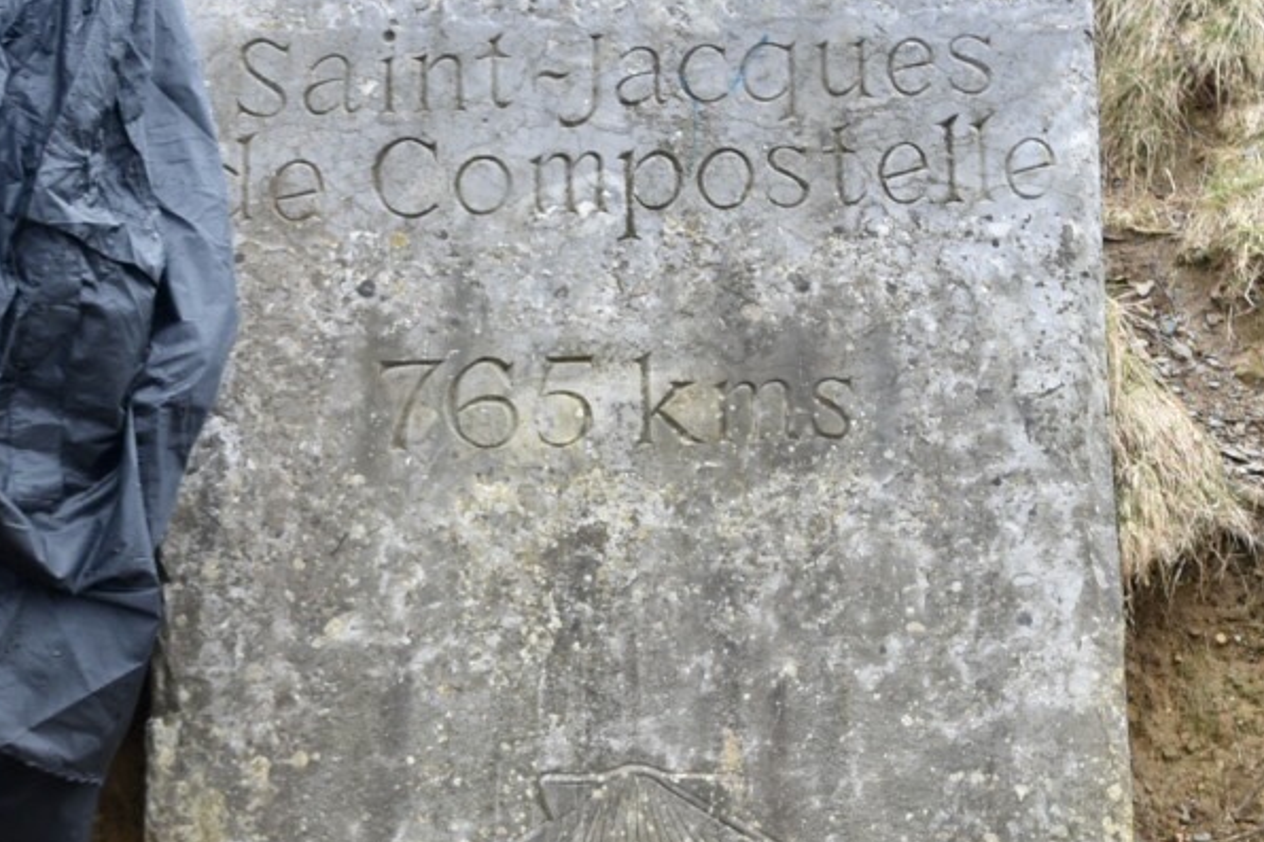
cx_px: 341
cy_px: 475
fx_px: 3721
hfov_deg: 19.2
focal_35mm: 106
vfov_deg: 12.9
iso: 100
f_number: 5
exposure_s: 1/40
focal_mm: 26
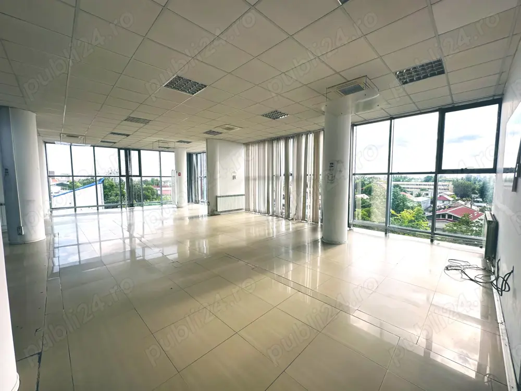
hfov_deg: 102.1
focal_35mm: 14
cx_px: 260
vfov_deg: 85.7
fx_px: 211
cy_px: 196
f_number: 2.2
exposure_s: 1/100
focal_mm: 2.22
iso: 64
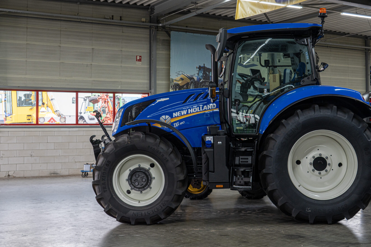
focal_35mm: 49
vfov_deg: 27.5
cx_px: 210
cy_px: 107
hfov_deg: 40.3
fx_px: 505
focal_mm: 28
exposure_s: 1/25
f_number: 4.5
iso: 160
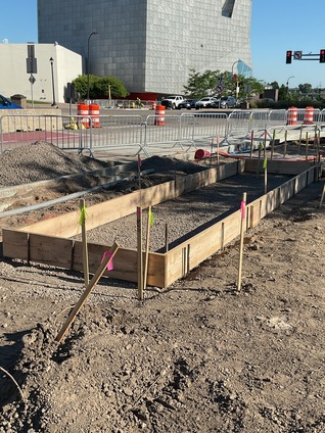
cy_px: 217
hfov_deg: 36.8
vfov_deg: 47.9
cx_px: 158
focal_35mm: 39
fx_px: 488
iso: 16
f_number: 1.8
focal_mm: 3
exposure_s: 1/1786
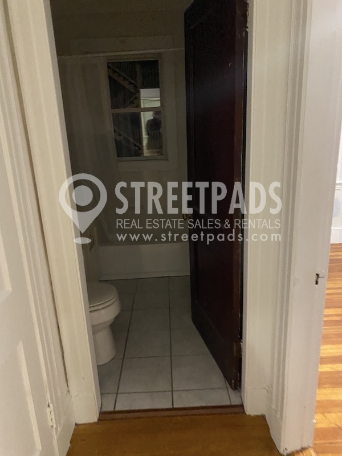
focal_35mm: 26
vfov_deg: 67.3
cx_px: 171
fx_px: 343
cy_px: 228
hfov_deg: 53.1
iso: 800
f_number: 1.8
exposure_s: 1/30
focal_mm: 4.25
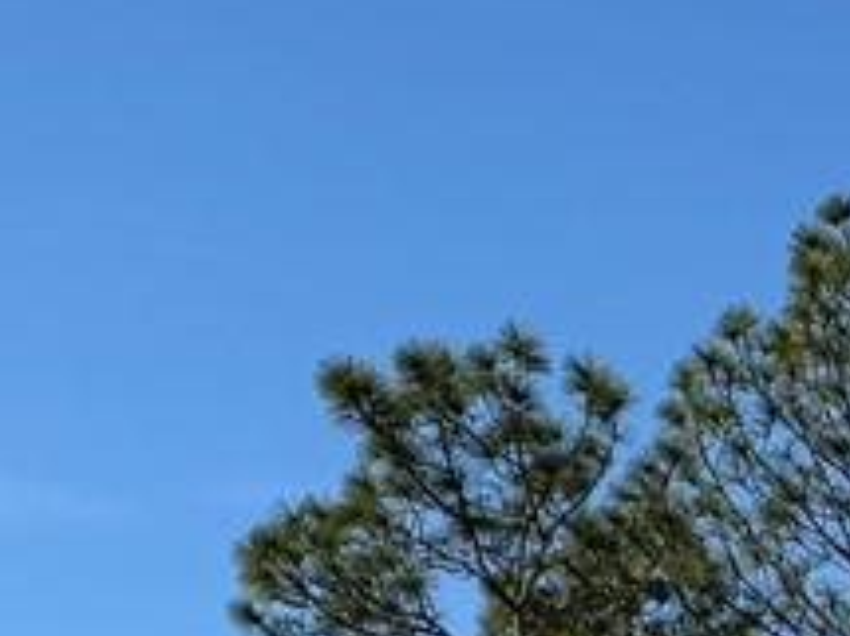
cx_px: 439
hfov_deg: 11.1
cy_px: 1146
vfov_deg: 8.0
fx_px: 4393
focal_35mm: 179
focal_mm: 6.76
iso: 80
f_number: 1.78
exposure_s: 1/4673
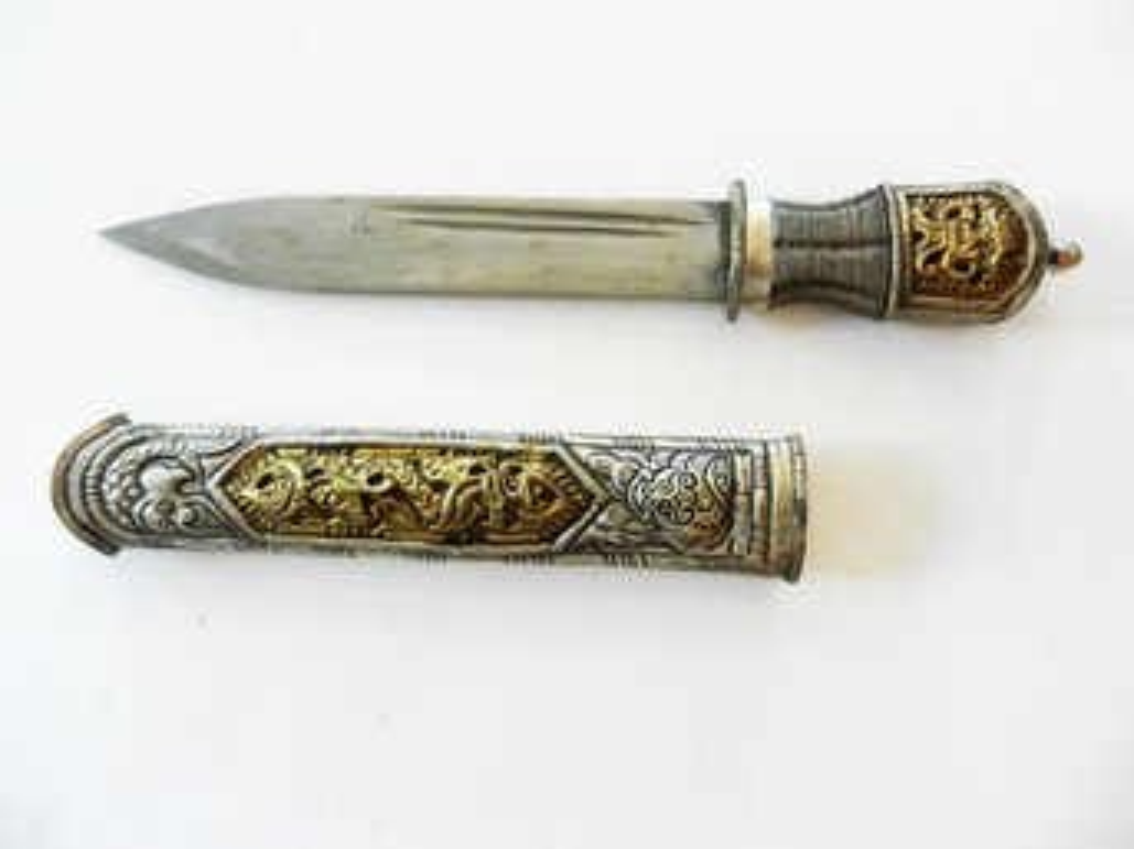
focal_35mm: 25
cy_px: 424
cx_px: 567
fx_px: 819
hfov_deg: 69.4
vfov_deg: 54.9
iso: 400
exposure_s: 1/15
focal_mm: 4.5
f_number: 3.5
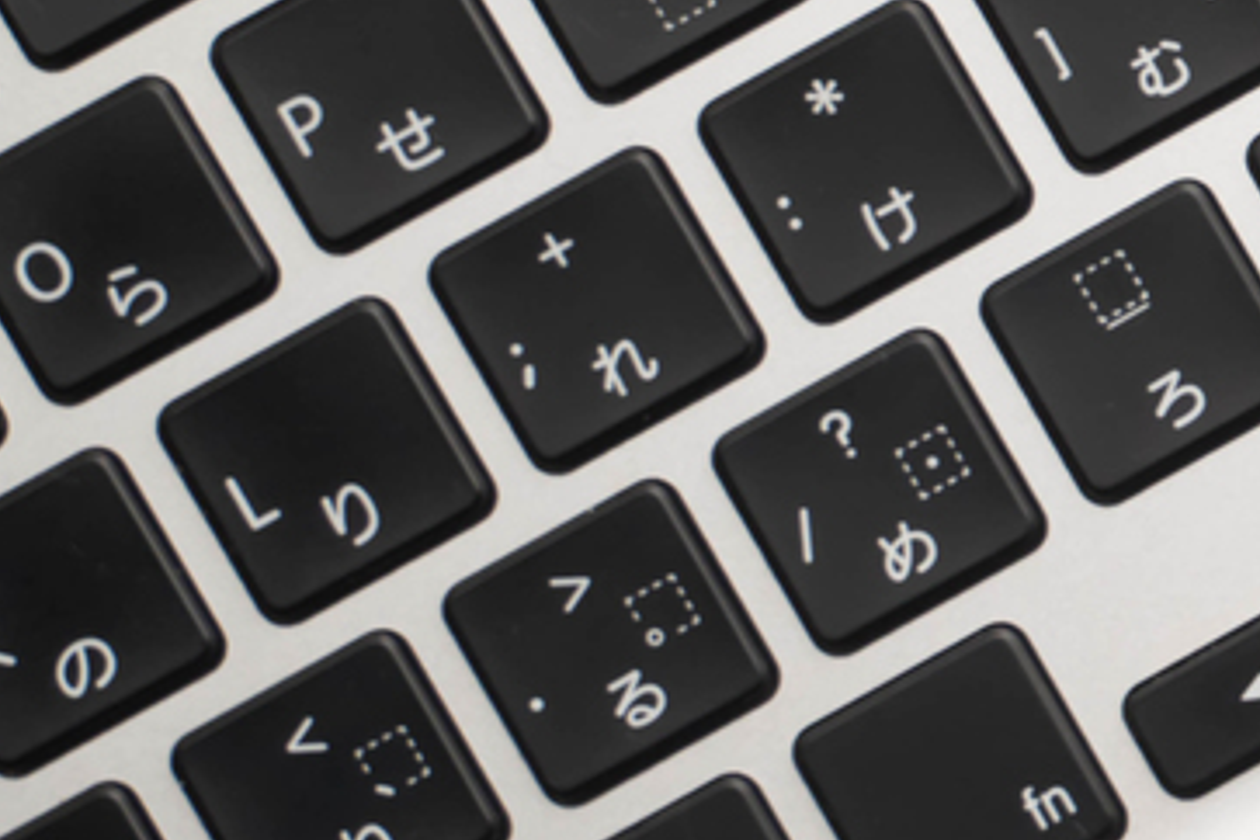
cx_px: 2808
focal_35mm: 270
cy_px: 80
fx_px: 9449
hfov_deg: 7.2
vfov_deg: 5.1
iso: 200
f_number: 8
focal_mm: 49
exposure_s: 1/125
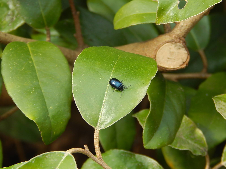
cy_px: 84
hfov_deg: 10.7
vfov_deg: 8.1
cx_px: 113
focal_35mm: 184
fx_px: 1201
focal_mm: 32.8
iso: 125
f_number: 5.3
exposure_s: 1/125
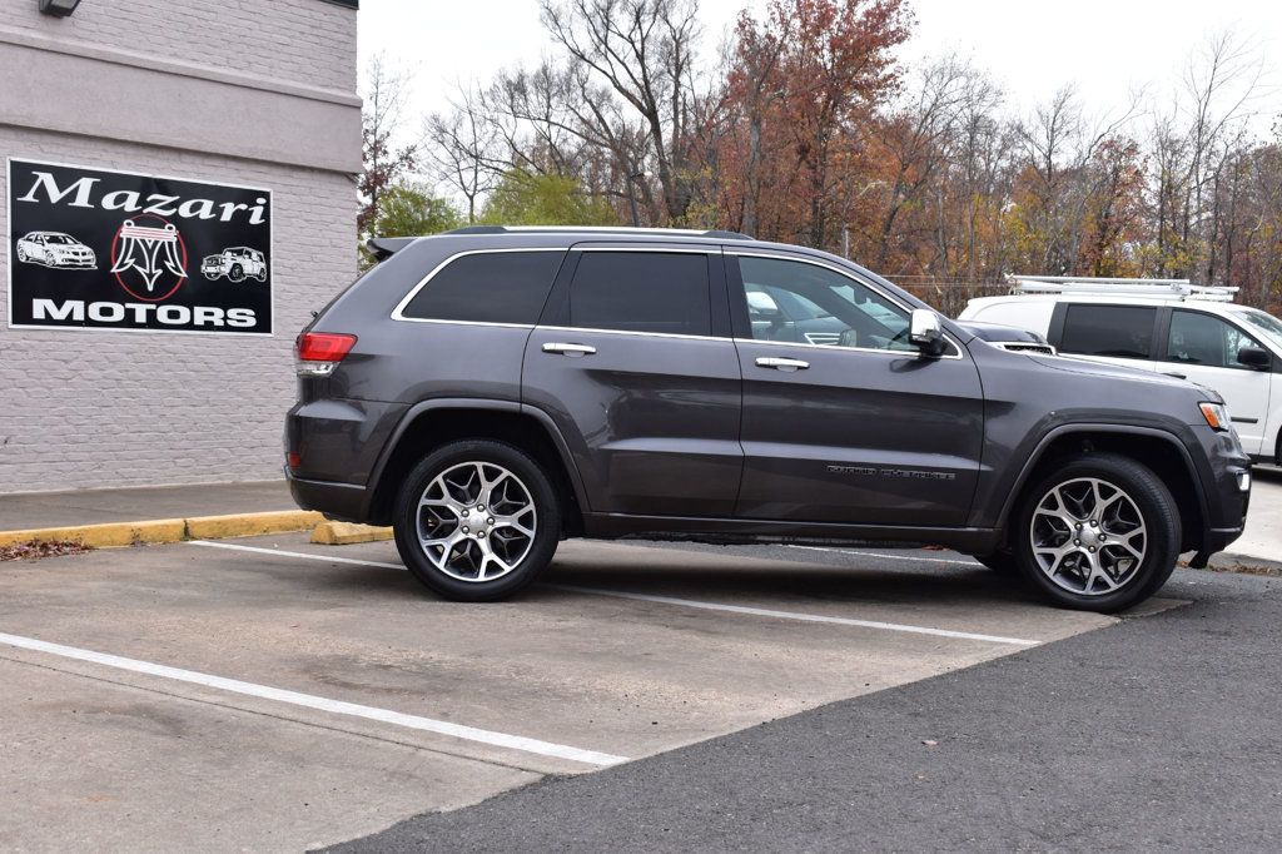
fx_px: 1655
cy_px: 427
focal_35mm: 46
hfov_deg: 42.3
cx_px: 641
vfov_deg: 28.9
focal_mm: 31
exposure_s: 1/125
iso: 400
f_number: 9
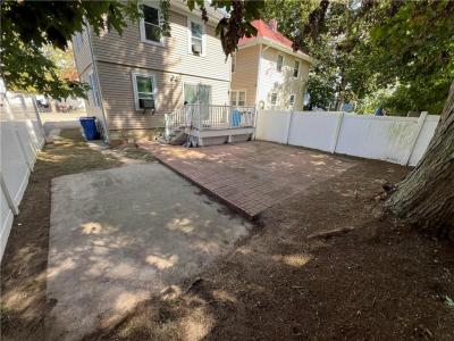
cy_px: 170
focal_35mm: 13
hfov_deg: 106.2
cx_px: 227
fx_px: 170
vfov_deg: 89.9
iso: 32
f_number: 1.8
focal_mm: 1.57
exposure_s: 1/161
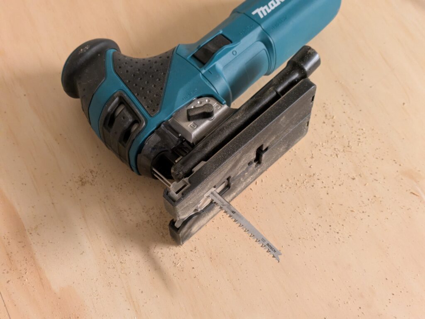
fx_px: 626
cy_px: 160
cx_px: 212
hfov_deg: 37.5
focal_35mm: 51
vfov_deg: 28.6
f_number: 1.89
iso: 457
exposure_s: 1/25
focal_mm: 5.43
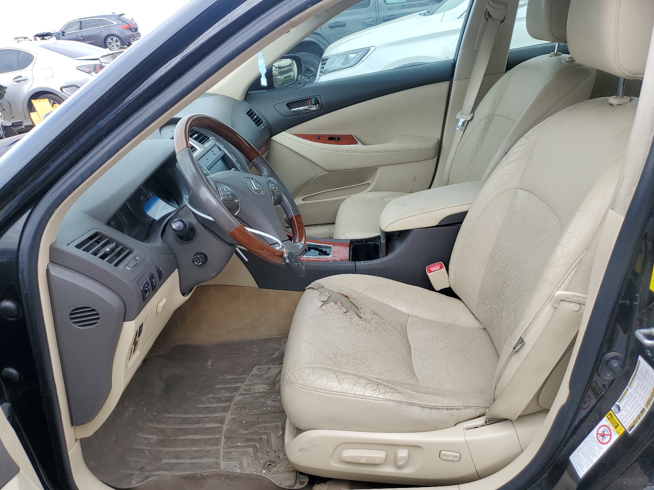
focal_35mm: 26
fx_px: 491
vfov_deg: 53.1
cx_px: 327
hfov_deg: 67.3
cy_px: 245
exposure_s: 1/588
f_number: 1.5
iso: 50
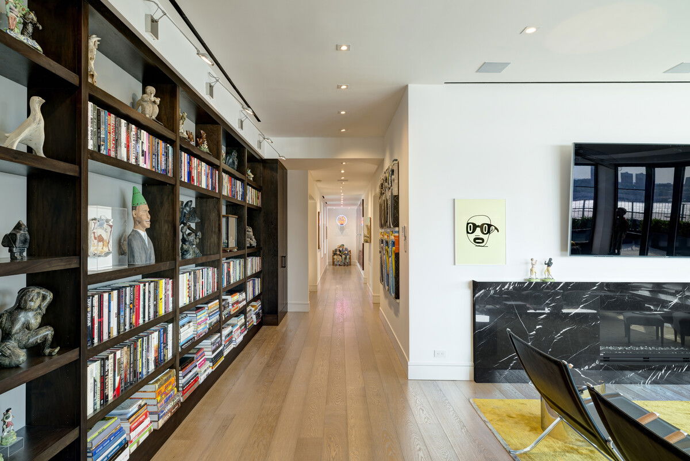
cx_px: 345
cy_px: 230
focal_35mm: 21
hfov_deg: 81.2
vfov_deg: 59.5
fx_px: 403
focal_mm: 21
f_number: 16
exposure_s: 2
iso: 100
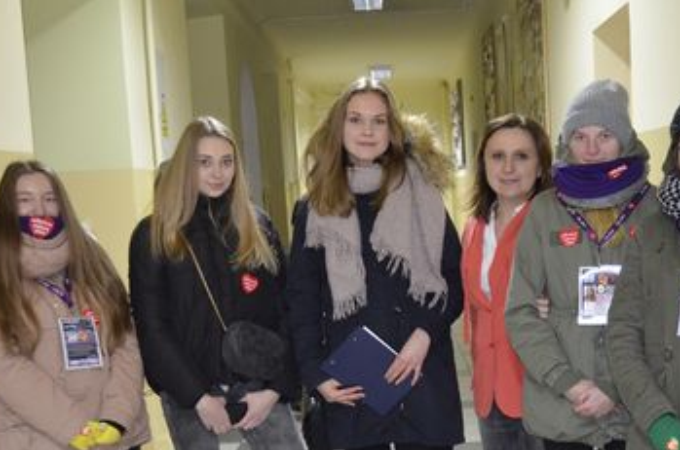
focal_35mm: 67
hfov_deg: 29.9
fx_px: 1263
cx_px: 466
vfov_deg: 20.0
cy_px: 354
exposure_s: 1/60
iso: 3200
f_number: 4.2
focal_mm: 26
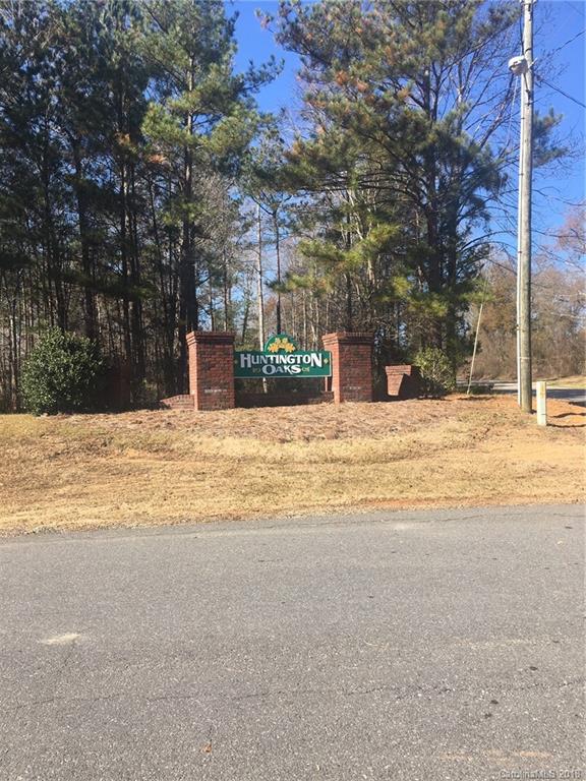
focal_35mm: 29
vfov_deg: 61.7
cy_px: 390
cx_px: 293
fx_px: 655
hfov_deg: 48.2
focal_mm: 4.15
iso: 25
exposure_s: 1/699
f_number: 2.2
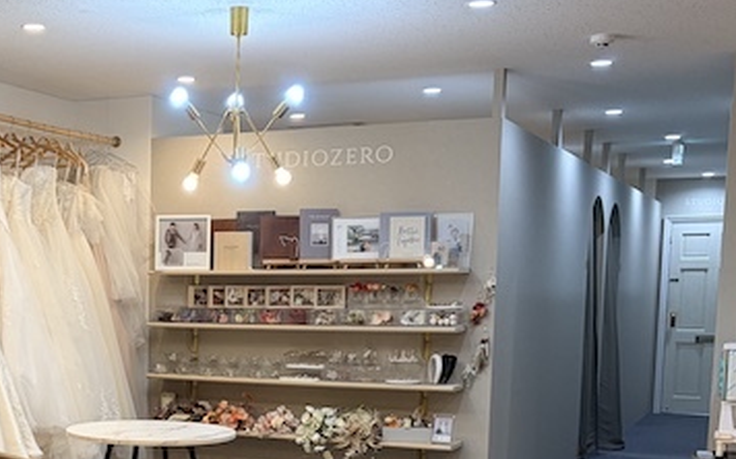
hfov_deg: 31.8
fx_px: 1243
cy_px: 424
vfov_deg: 20.4
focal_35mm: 62
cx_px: 112
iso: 125
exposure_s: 1/120
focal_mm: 5.96
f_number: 1.6
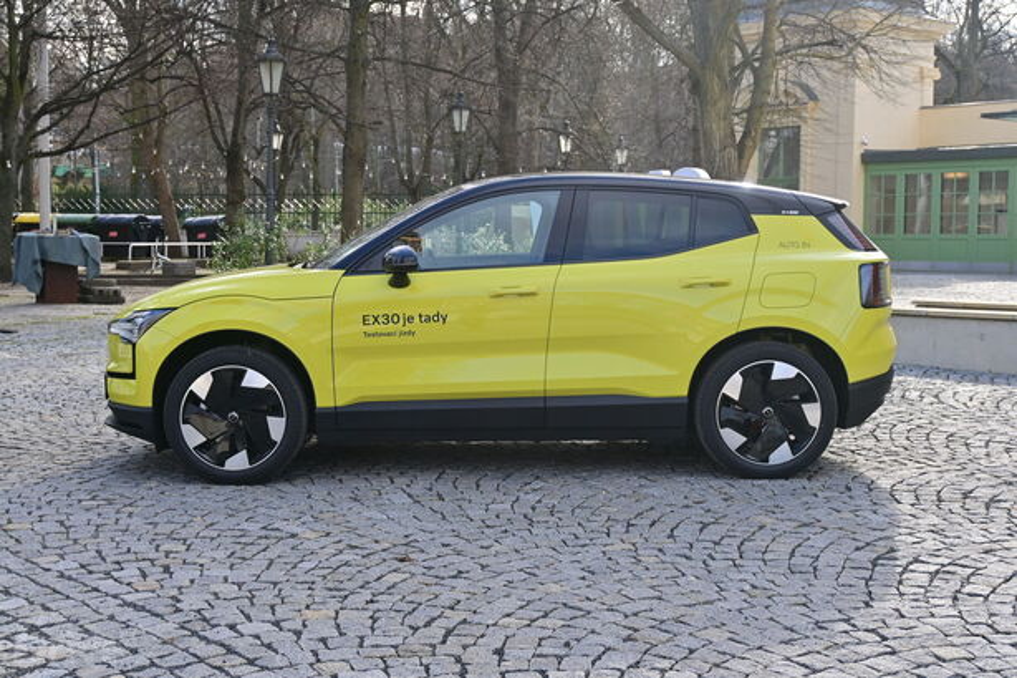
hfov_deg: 40.0
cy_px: 339
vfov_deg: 27.2
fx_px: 1398
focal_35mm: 50
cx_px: 508
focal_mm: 33
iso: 250
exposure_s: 1/640
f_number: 6.3
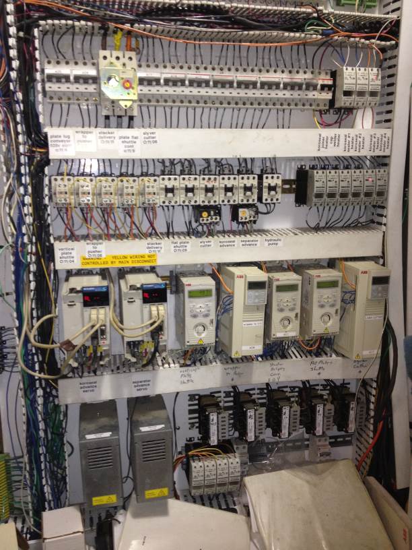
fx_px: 555
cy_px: 275
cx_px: 206
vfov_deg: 52.6
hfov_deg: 40.7
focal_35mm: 35
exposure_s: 1/20
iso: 160
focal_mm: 4.28
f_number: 2.4
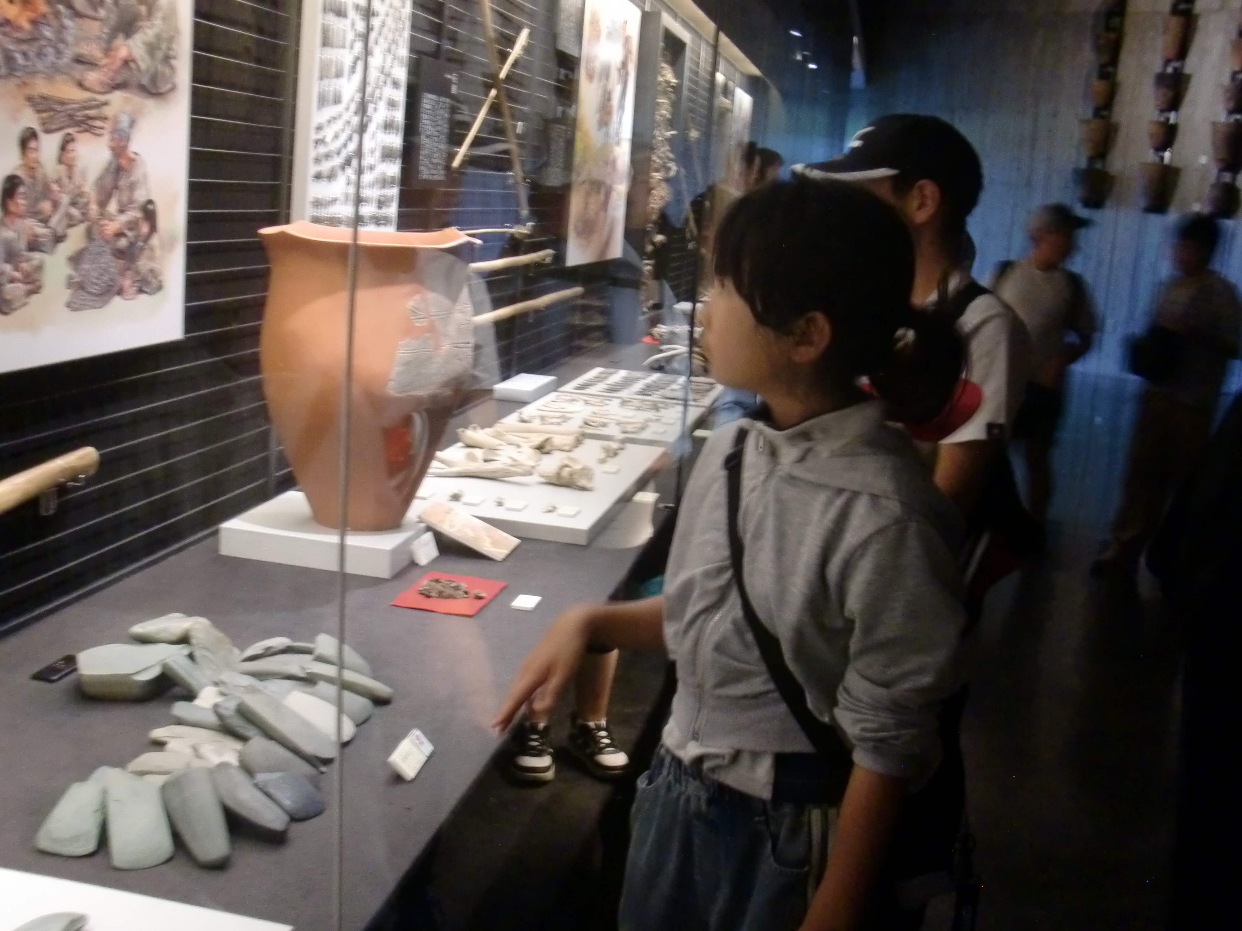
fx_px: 1363
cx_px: 621
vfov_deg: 37.7
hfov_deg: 49.0
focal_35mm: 38
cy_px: 466
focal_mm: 6.66
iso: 400
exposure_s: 1/10
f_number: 3.9
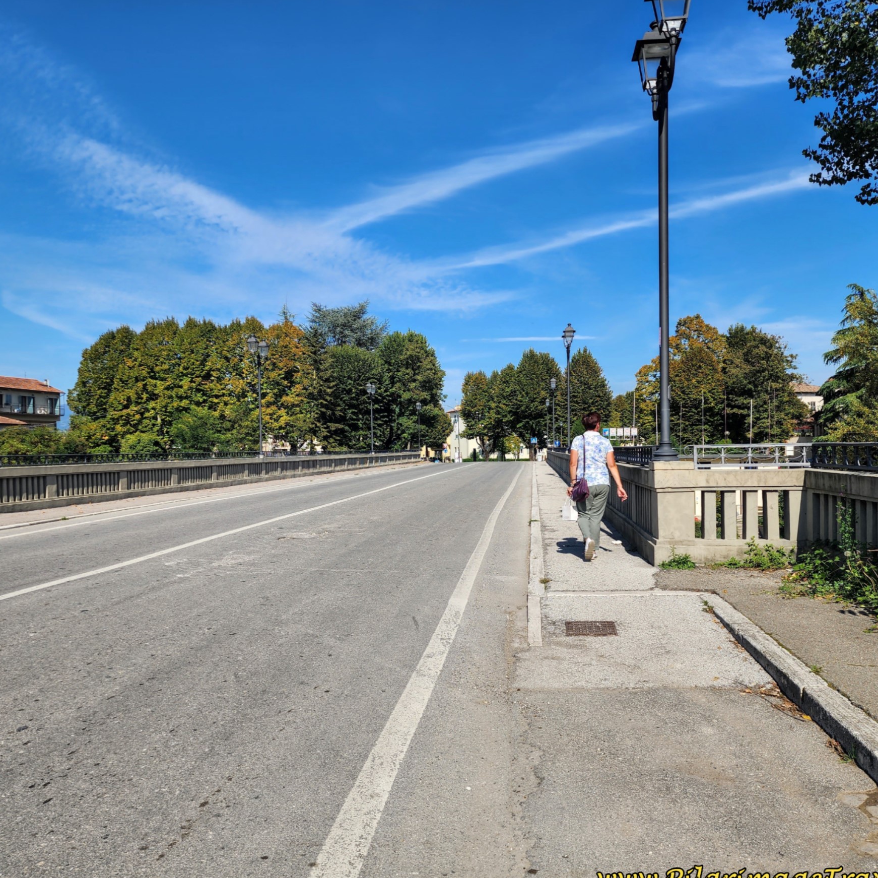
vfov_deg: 57.3
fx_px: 803
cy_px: 449
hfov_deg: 57.3
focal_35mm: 28
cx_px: 432
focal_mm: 6.4
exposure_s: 1/1218
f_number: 1.8
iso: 12
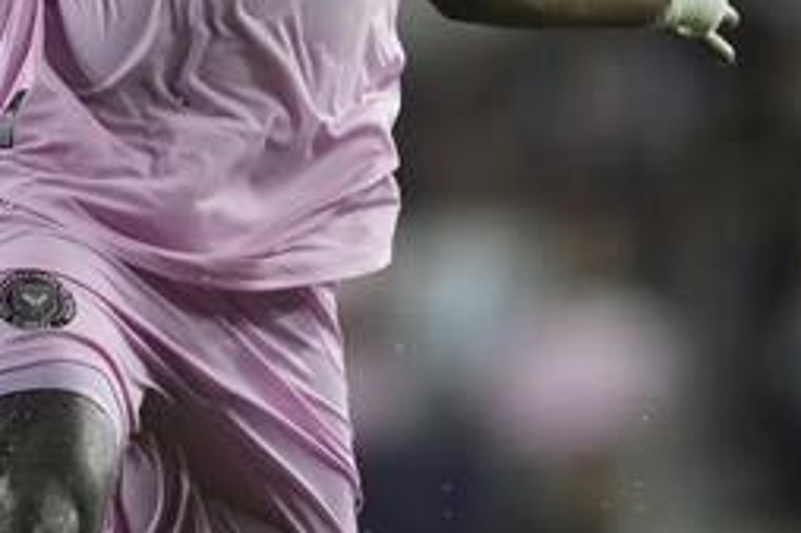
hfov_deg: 1.3
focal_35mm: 1537
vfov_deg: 0.9
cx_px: 155
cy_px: -84
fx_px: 34175
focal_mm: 400
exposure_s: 1/2000
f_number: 2.8
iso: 6400
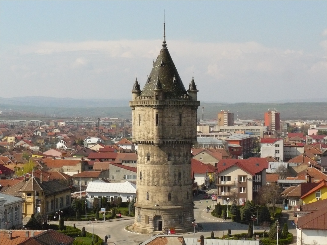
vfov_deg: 19.4
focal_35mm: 76
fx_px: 718
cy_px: 122
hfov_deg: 25.7
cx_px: 164
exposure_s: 1/1000
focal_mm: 12.6
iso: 400
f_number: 8
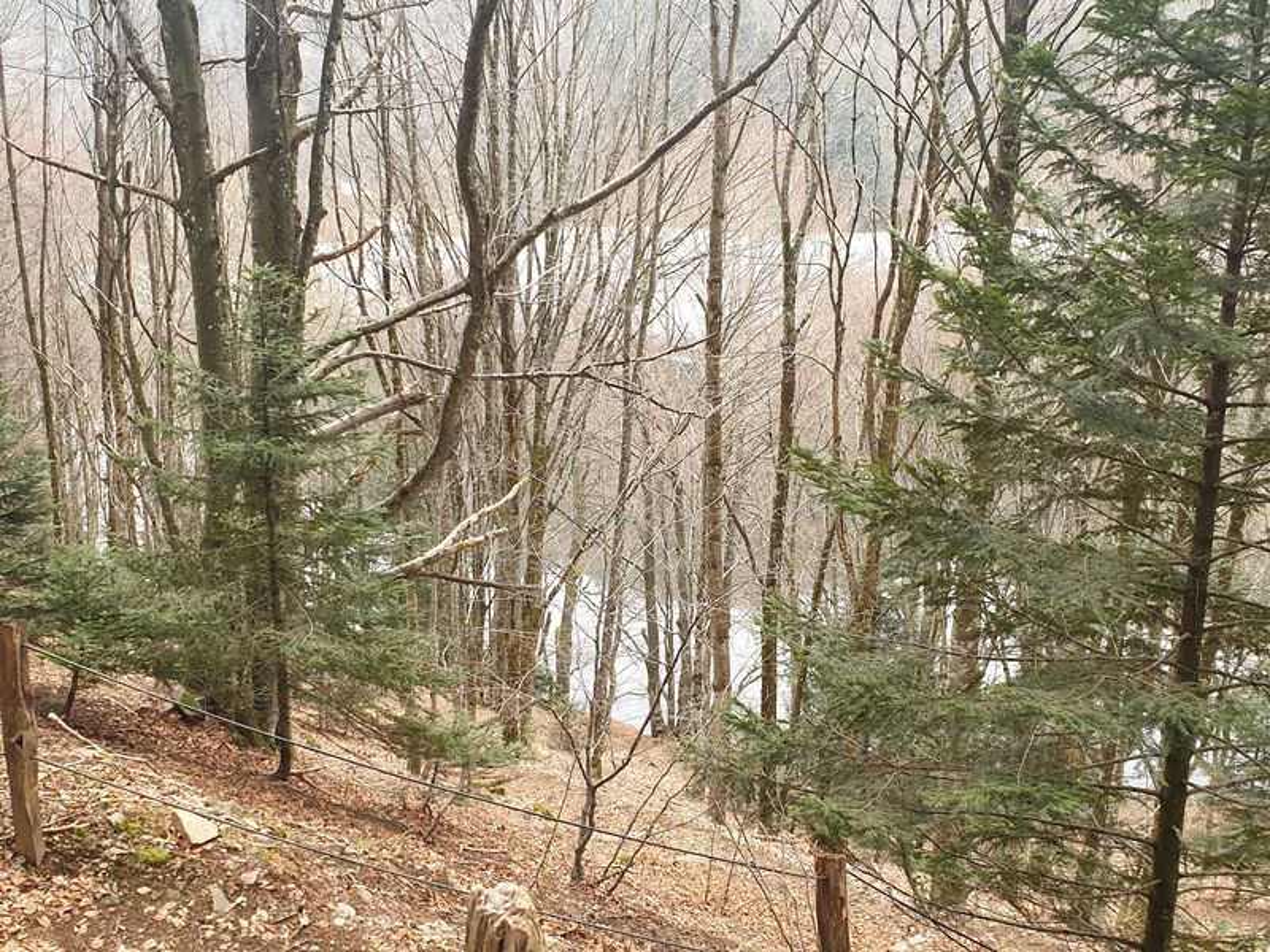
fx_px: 954
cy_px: 476
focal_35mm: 26
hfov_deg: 67.3
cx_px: 635
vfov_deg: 53.1
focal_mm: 4.3
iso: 200
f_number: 2.4
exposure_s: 1/50
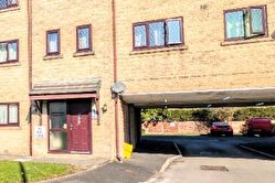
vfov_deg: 37.8
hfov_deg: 49.6
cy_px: 102
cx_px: 37
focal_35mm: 35
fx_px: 267
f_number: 1.7
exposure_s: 1/2801
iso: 50
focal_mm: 2.02
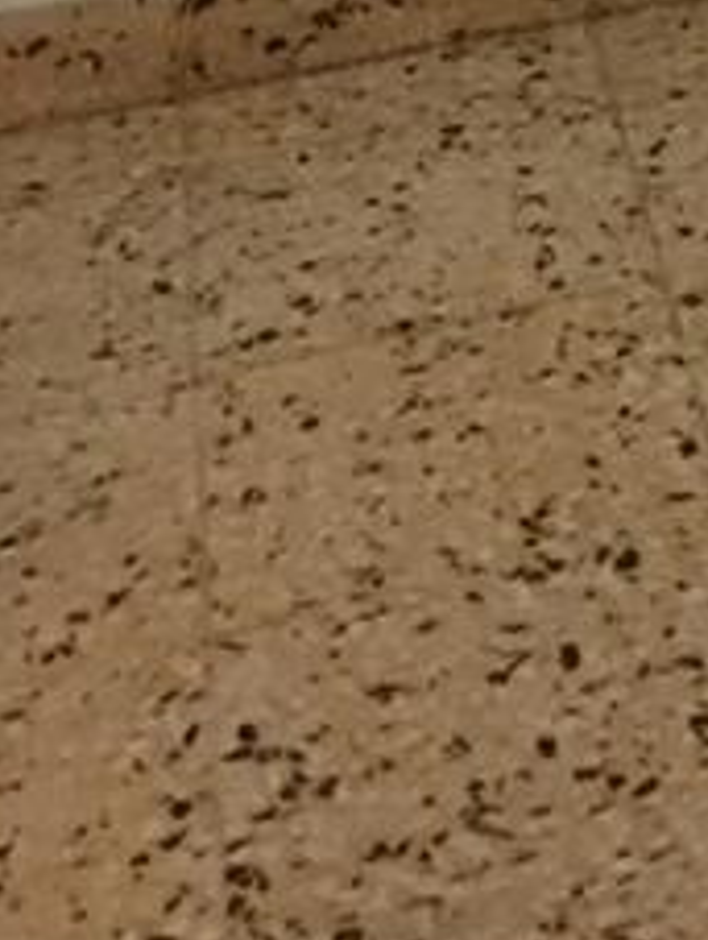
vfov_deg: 11.0
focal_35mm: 153
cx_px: 1354
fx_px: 4161
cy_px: -1296
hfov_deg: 9.2
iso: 80
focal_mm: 4.15
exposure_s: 1/4
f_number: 2.2
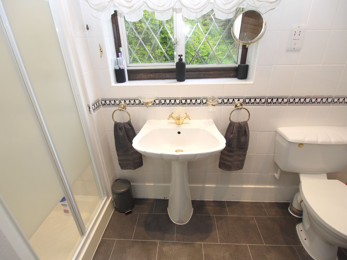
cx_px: 174
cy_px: 130
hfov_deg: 87.8
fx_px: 180
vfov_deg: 71.6
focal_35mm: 18
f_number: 4
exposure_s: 1/60
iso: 100
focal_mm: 9
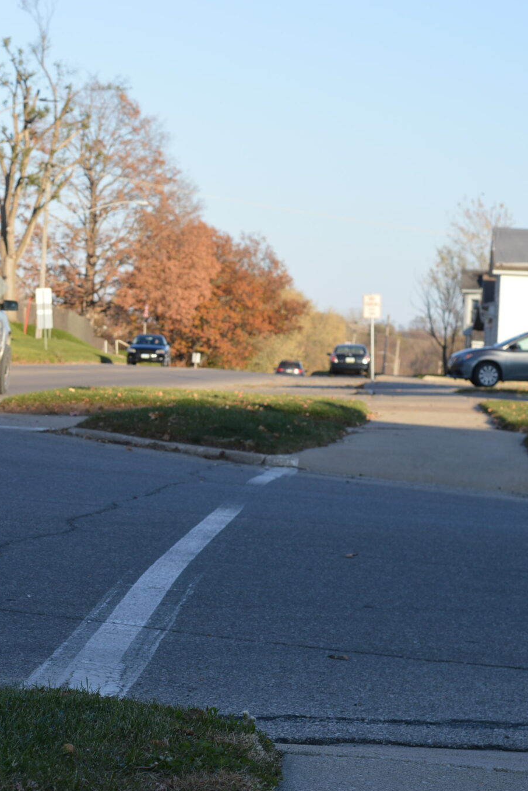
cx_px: 1
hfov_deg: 12.0
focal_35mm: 113
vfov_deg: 18.1
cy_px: 396
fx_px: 2485
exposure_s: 1/160
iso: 100
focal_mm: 50
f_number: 6.3
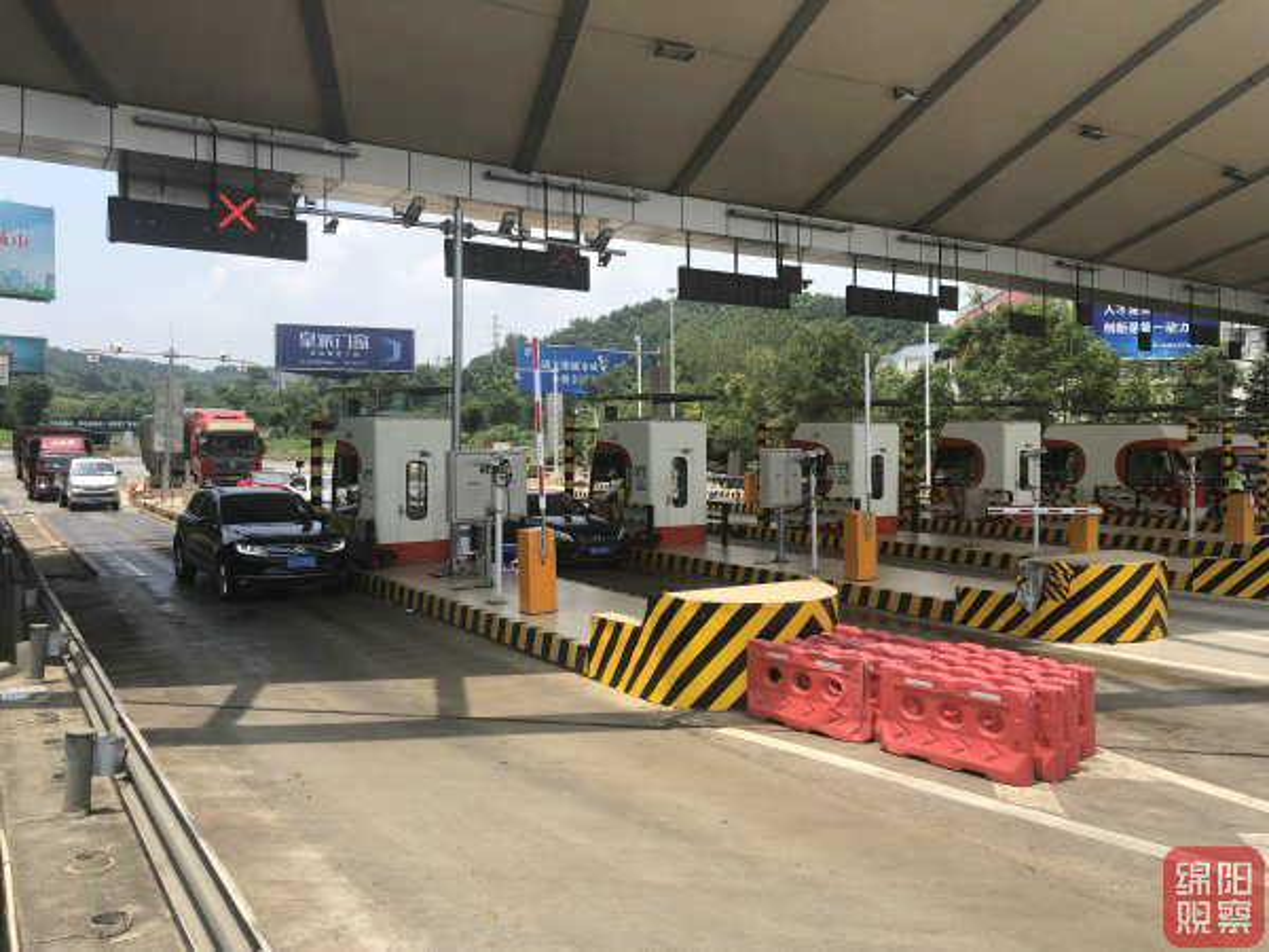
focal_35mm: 28
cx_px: 634
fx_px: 1026
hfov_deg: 63.4
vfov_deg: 49.7
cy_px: 476
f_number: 1.8
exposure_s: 1/1372
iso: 20
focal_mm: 3.99
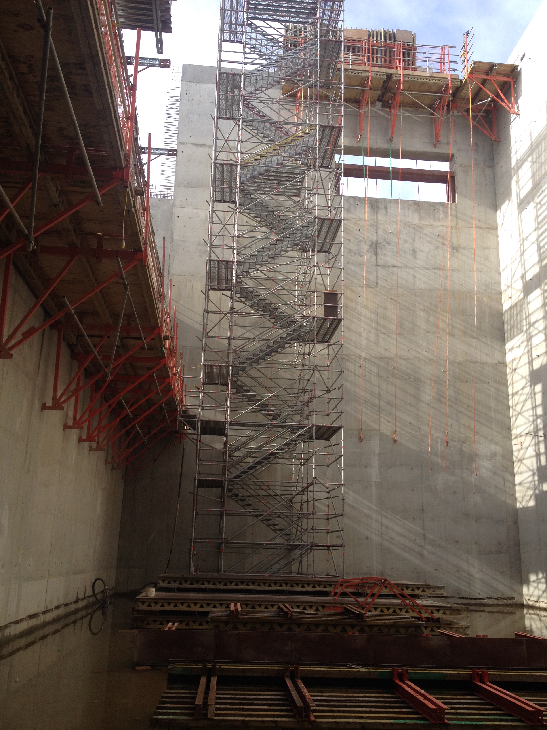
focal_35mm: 35
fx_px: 737
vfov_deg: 52.6
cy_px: 365
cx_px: 274
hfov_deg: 40.7
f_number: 2.4
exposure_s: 1/800
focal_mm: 4.28
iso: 50
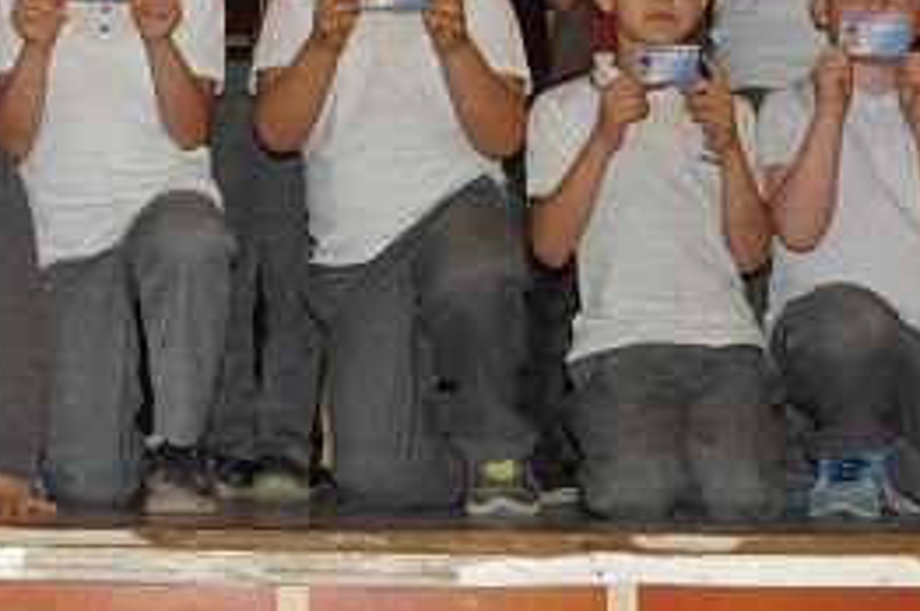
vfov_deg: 16.3
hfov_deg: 24.7
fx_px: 2067
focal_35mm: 81
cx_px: 176
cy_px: -81
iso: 800
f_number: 3.8
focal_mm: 22
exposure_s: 1/60
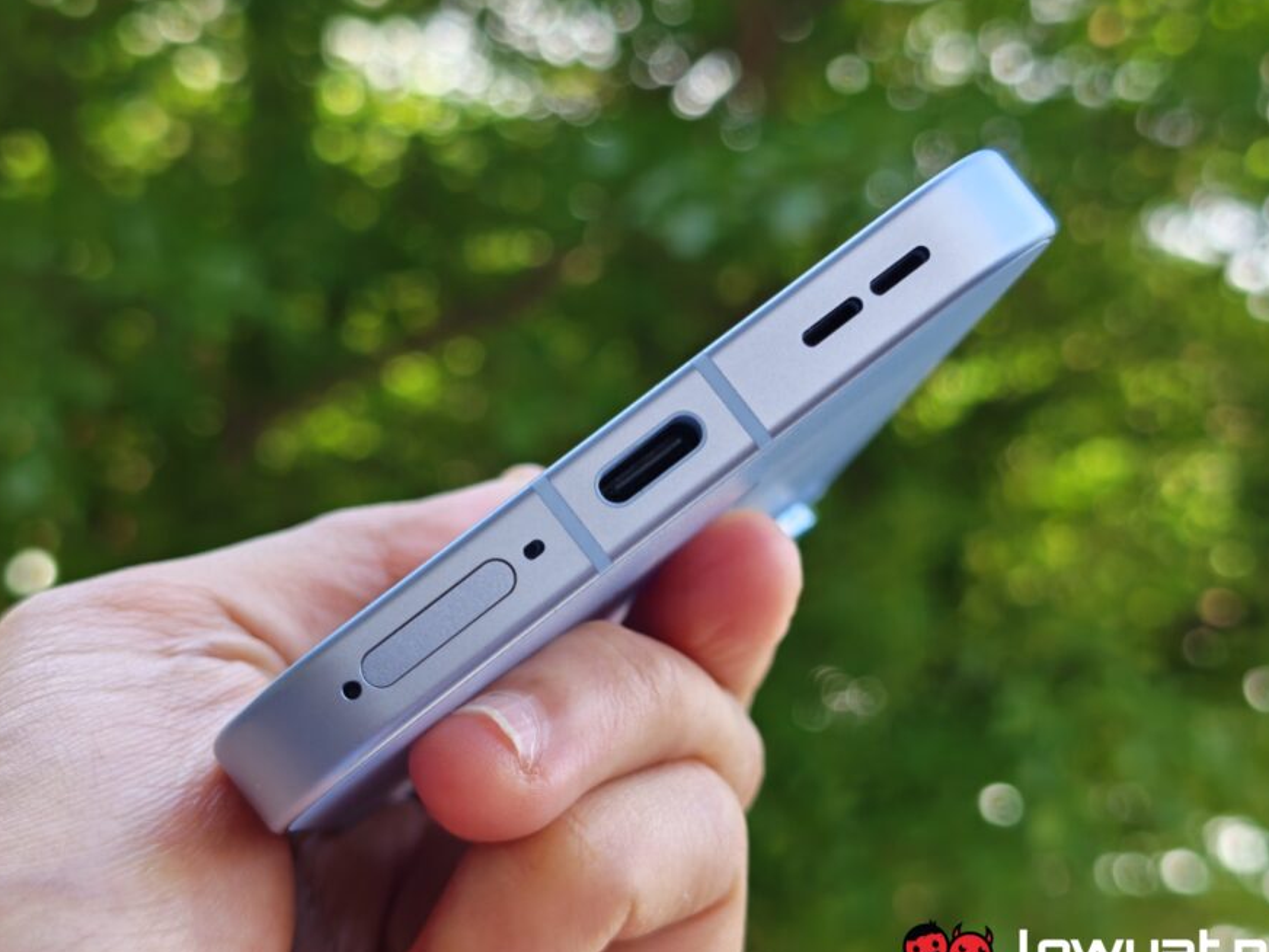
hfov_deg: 35.5
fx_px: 1980
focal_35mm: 54
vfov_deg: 27.0
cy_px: 448
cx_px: 613
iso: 50
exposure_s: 1/210
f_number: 1.6
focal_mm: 5.4
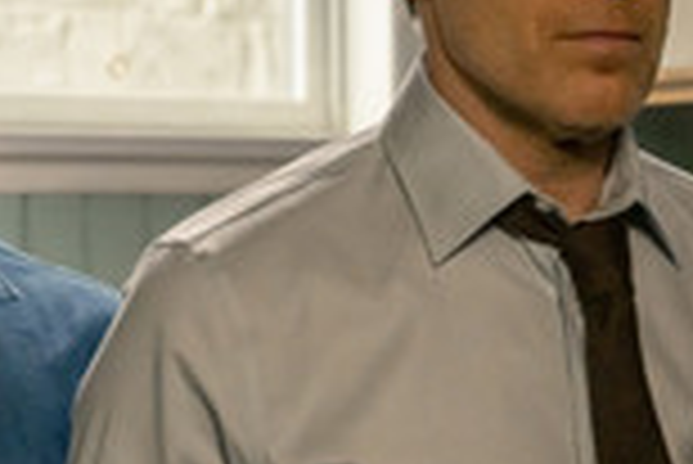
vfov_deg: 8.5
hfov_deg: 12.7
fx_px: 3121
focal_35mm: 162
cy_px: 259
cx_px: 468
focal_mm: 50
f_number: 5
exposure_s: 1/80
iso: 1600
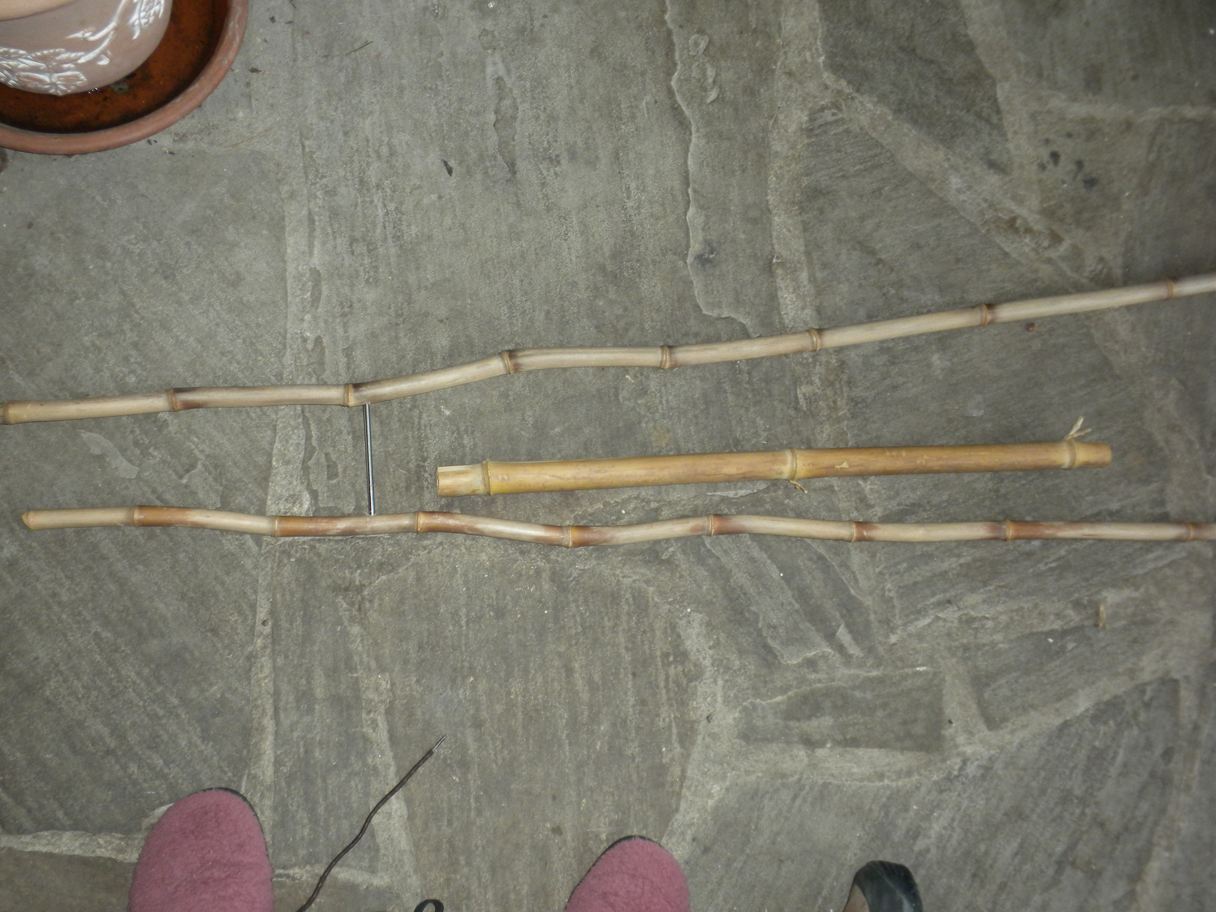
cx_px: 608
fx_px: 1300
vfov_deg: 38.7
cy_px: 456
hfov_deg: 50.1
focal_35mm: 37
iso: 200
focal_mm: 6.6
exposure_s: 1/30
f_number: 3.5
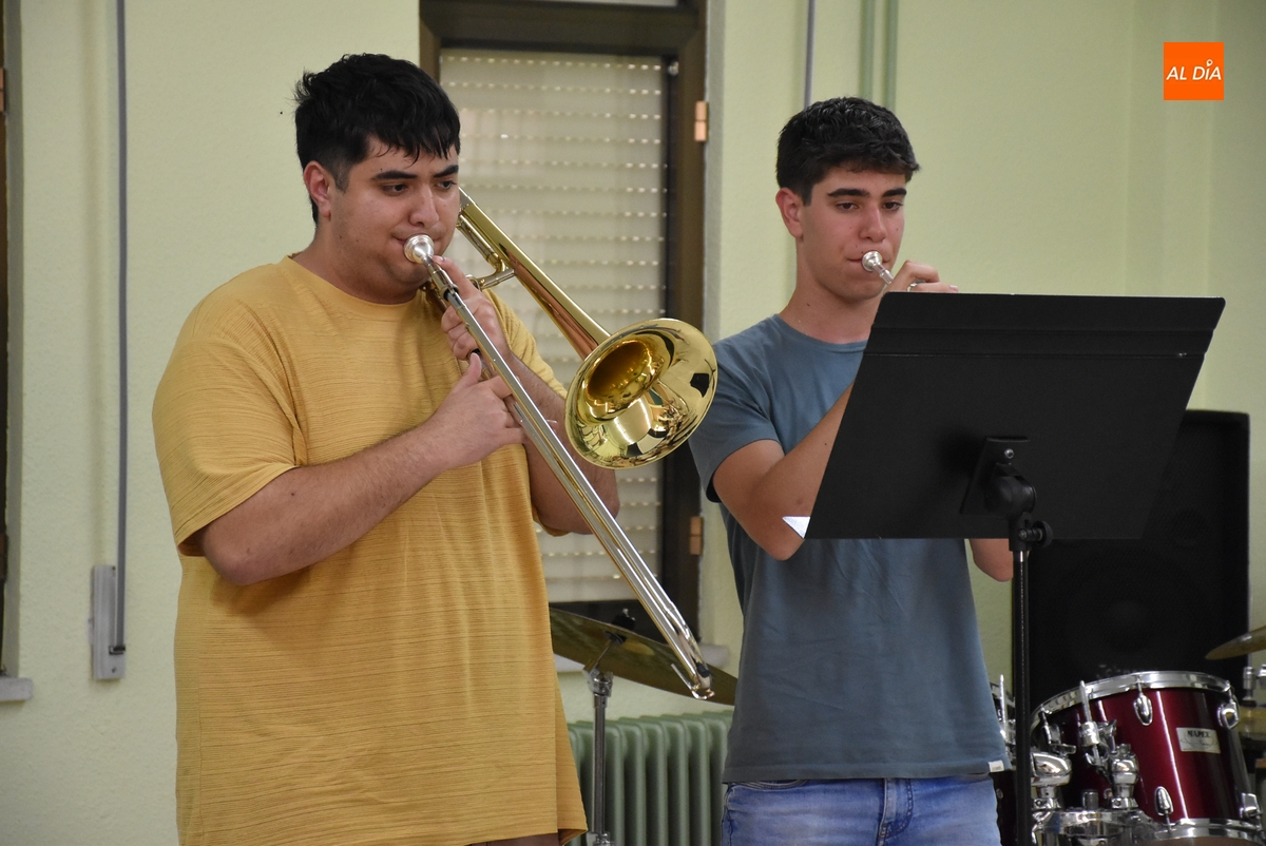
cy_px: 423
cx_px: 633
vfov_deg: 9.6
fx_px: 5015
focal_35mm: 142
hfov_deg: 14.4
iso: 3200
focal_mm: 95
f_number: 5.3
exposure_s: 1/250
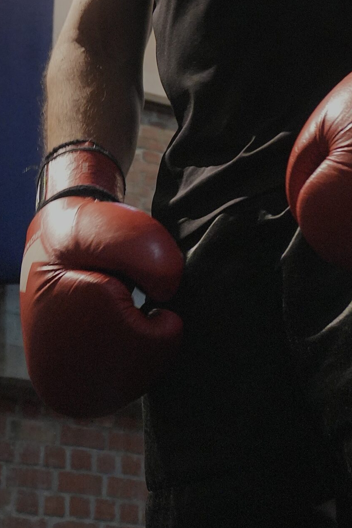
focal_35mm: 73
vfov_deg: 27.7
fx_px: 1070
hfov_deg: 18.7
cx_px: 179
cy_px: 232
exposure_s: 1/80
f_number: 5
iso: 2500
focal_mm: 24
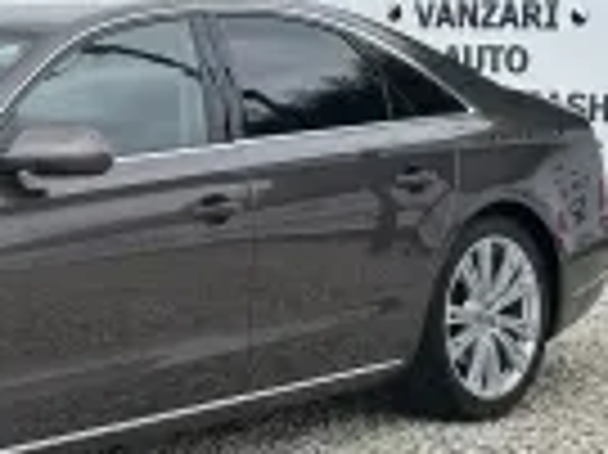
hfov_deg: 14.9
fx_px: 2246
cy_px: 171
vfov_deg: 11.6
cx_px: -113
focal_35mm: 128
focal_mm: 6.86
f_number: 1.78
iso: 64
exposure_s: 1/919
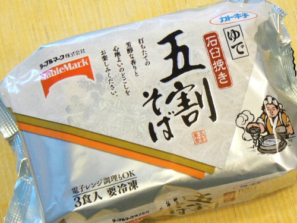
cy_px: 112
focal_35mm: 112
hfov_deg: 17.6
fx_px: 961
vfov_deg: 13.2
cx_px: 148
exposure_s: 1/30
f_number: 3.2
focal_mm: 13.7
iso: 200
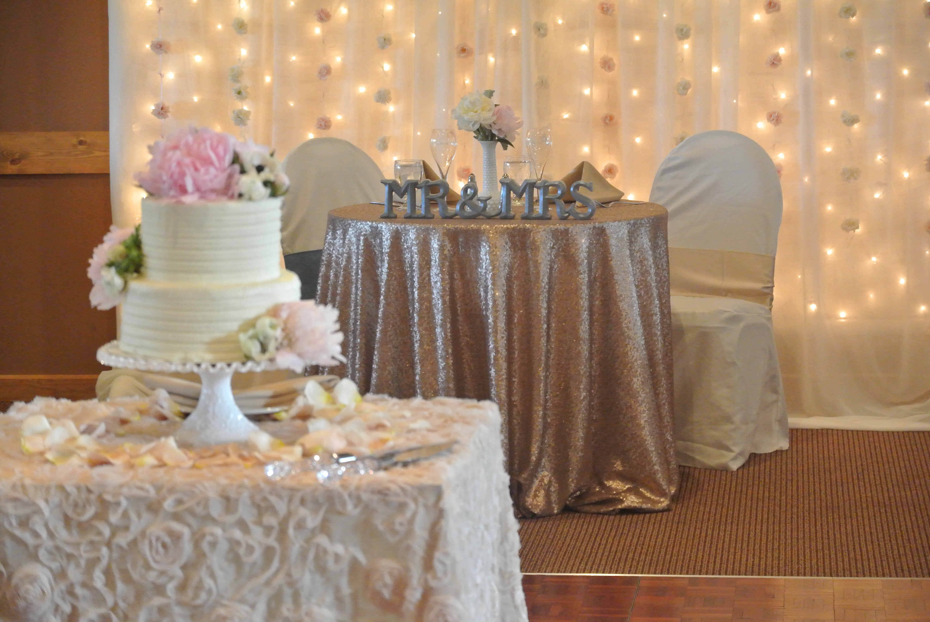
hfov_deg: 17.8
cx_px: 465
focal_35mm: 115
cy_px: 311
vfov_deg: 11.9
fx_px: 2974
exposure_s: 1/30
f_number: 4
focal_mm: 42.7
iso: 2000
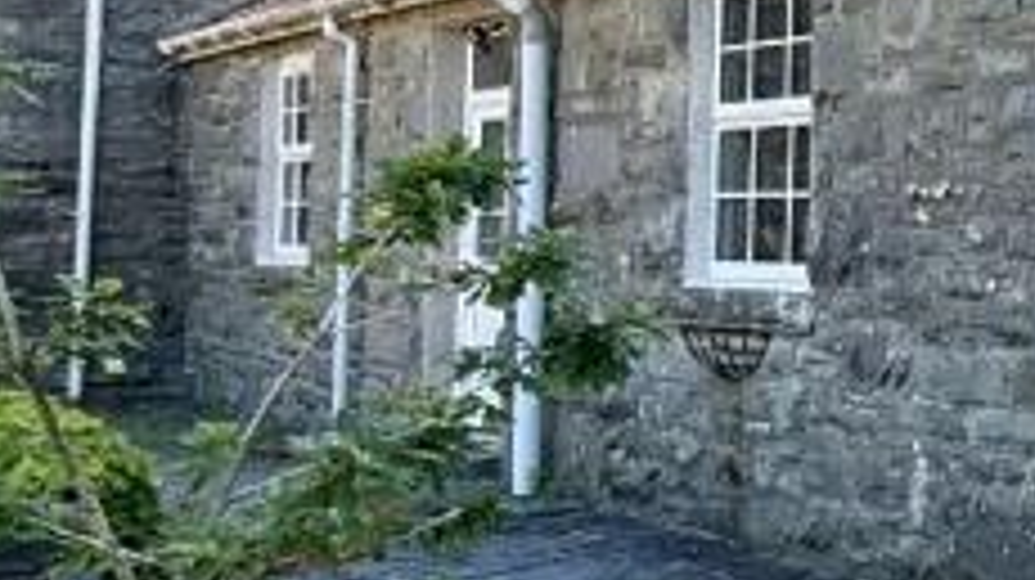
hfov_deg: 21.2
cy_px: 157
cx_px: 1850
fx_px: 1865
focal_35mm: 68
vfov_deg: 17.6
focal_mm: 2.22
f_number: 2.2
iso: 64
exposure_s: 1/338
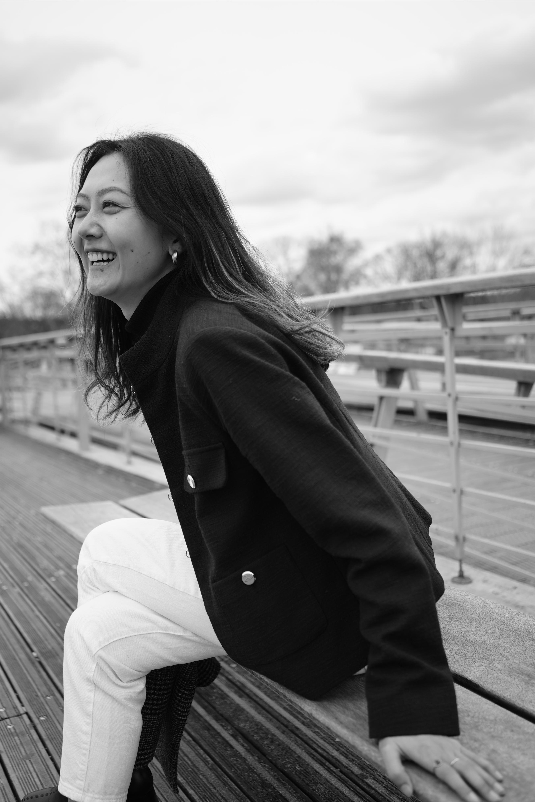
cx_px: 268
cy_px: 401
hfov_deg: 37.9
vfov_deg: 54.4
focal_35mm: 35
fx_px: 780
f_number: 2.8
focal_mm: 35
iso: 125
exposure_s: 1/640
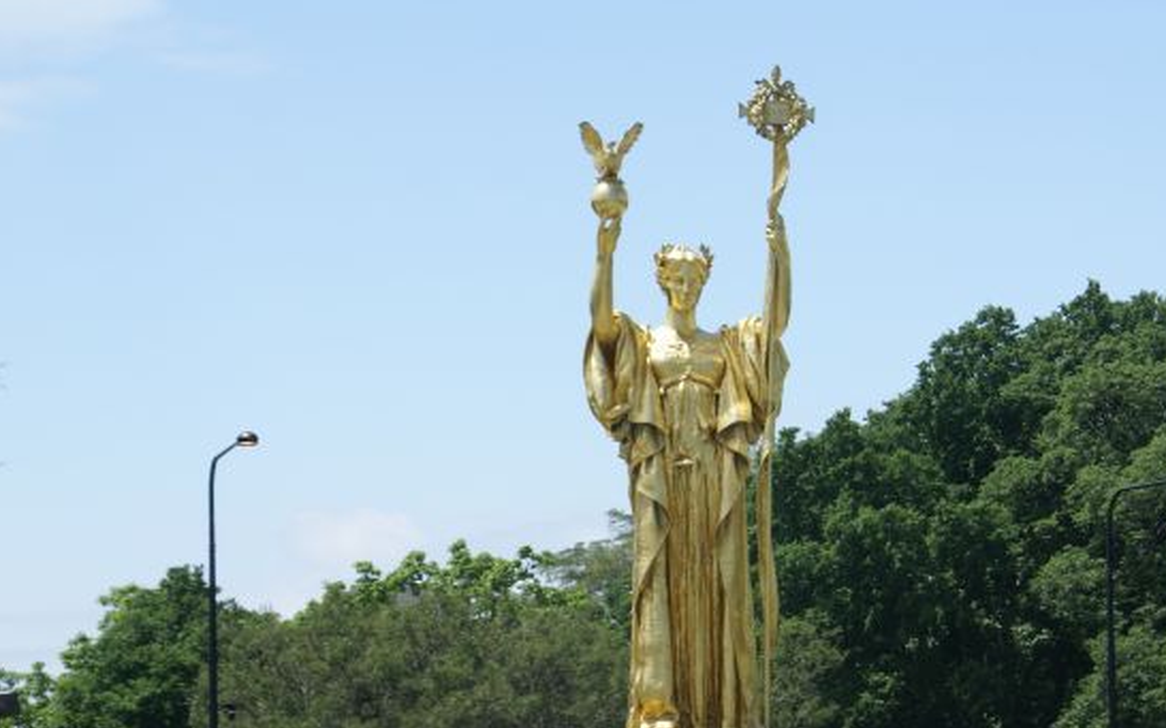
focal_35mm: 157
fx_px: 4988
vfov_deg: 8.3
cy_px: 482
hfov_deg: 13.3
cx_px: 679
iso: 100
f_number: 8
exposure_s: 1/160
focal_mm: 70
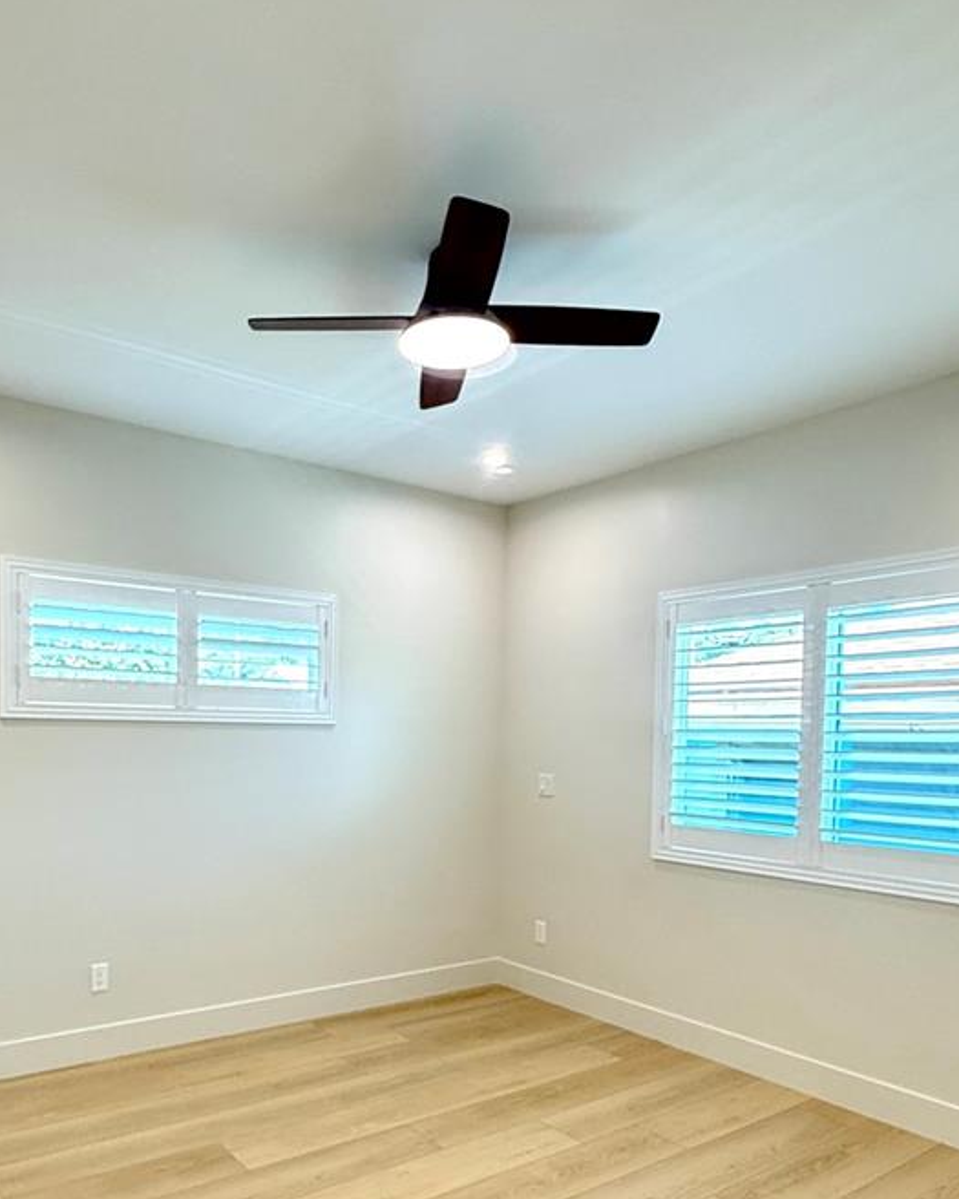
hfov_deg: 56.5
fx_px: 887
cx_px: 398
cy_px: 764
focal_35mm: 25
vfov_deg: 66.8
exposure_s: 1/120
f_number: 2.2
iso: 250
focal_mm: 2.22
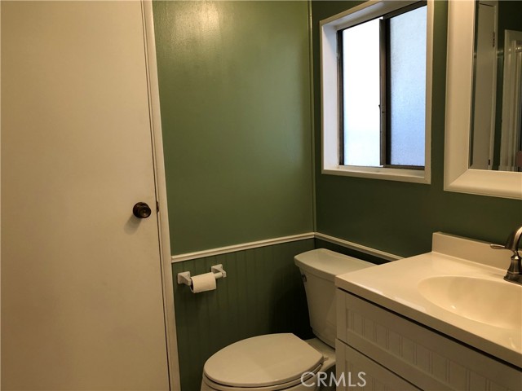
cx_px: 261
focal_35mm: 28
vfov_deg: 49.7
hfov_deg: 63.4
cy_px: 196
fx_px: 422
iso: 25
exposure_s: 1/40
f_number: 1.8
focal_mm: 3.99
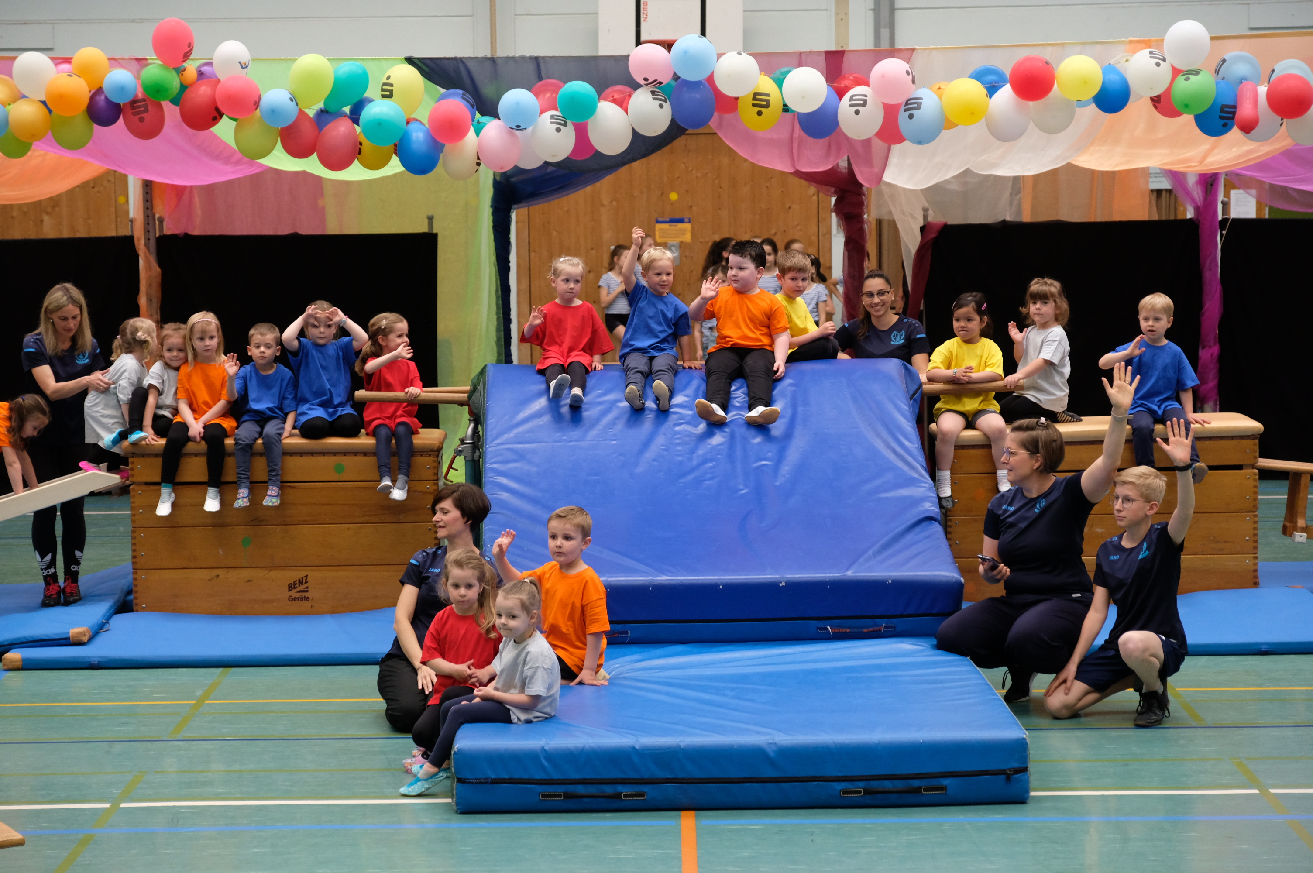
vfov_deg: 17.7
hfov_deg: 26.3
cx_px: 656
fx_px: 2806
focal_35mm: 77
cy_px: 436
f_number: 2.8
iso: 1250
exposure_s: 1/500
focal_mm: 51.6
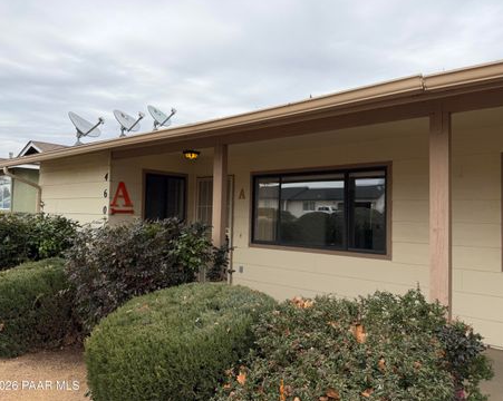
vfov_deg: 54.9
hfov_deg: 66.1
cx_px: 261
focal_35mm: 26
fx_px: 387
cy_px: 195
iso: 80
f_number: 1.78
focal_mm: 6.76
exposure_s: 1/1689
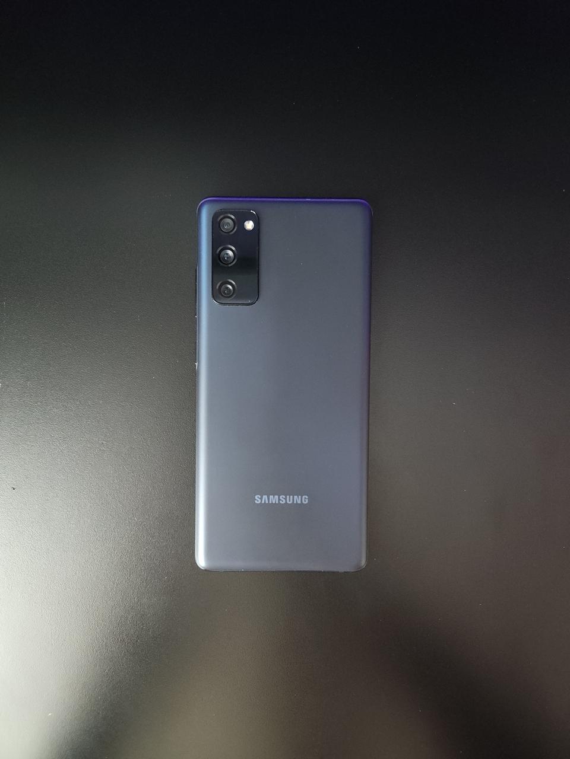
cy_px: 380
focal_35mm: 23
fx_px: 505
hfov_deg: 58.9
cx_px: 285
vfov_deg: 73.9
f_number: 1.8
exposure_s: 1/20
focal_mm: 5.4
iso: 640
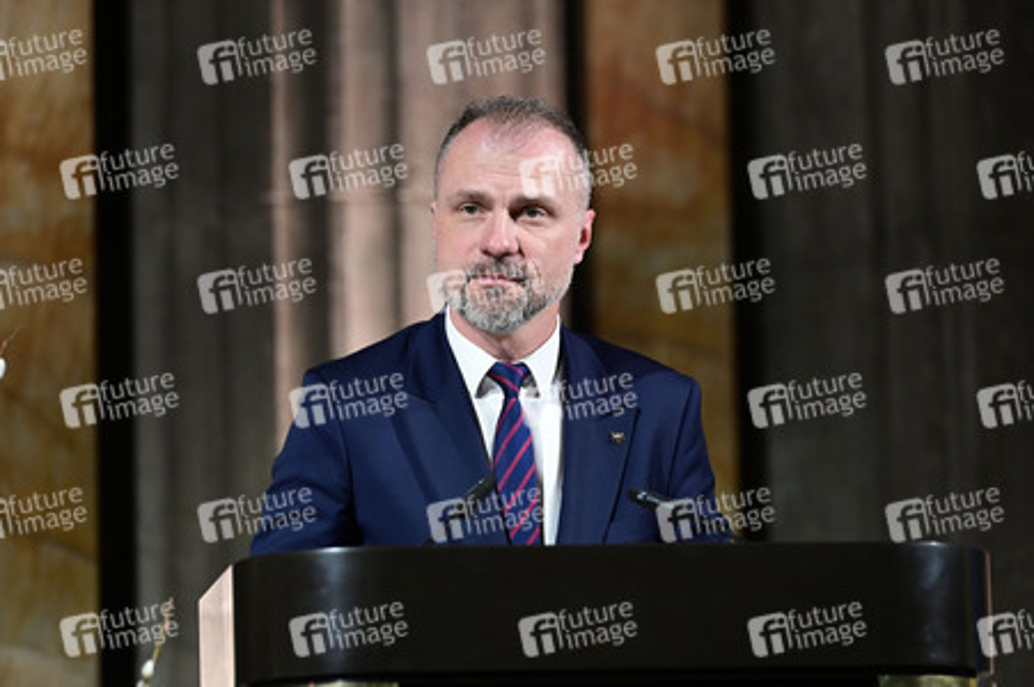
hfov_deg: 10.3
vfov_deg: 6.9
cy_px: 344
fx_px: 5740
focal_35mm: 200
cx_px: 517
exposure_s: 1/200
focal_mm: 200
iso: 4000
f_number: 4
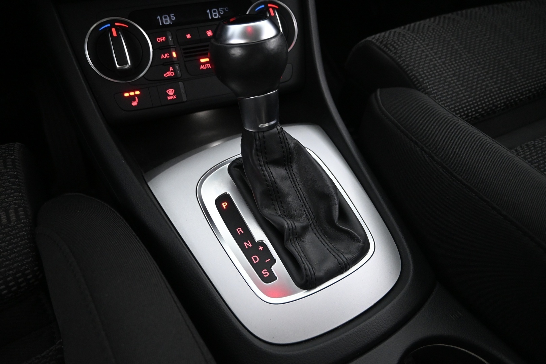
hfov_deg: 73.7
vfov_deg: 53.1
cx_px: 273
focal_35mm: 24
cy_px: 182
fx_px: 364
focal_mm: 16
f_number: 3.5
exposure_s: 1/30
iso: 3200
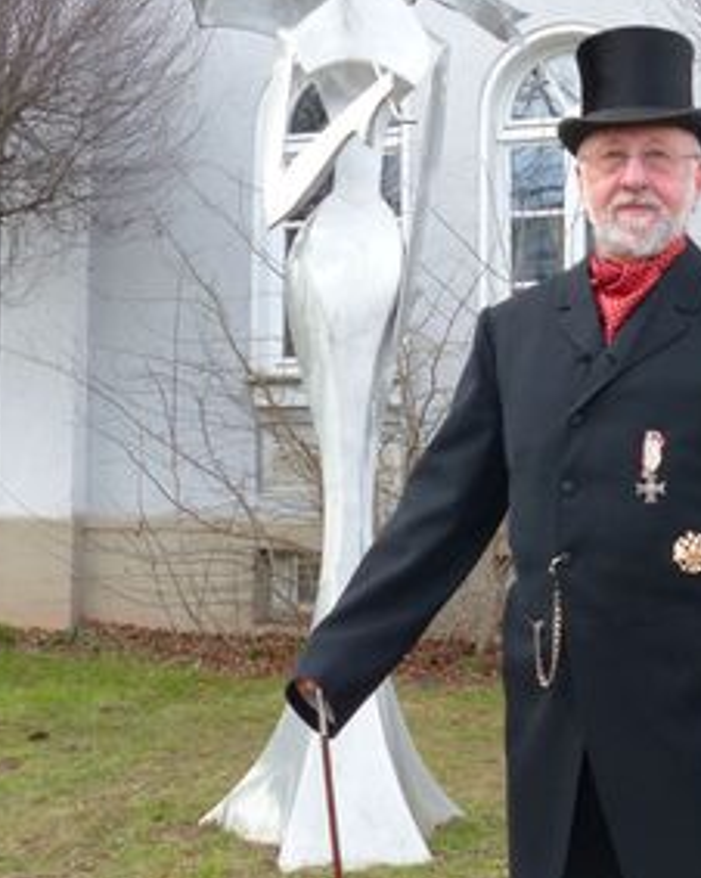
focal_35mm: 61
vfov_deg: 30.8
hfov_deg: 24.5
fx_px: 1584
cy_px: 323
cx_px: 586
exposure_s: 1/125
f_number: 4
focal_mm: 5.6
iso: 100
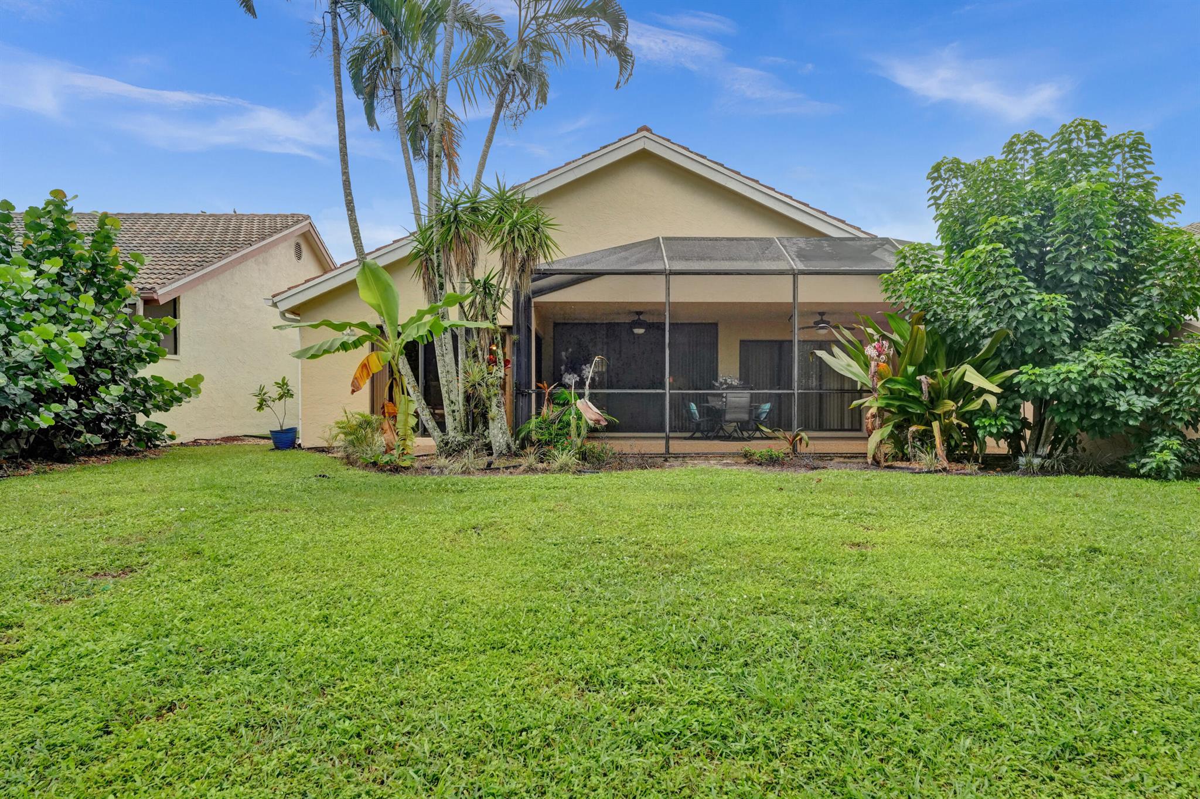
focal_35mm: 20
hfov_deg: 82.6
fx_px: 683
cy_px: 400
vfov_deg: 60.7
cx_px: 600
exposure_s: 1/3200
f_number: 8
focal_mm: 20.5
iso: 2500
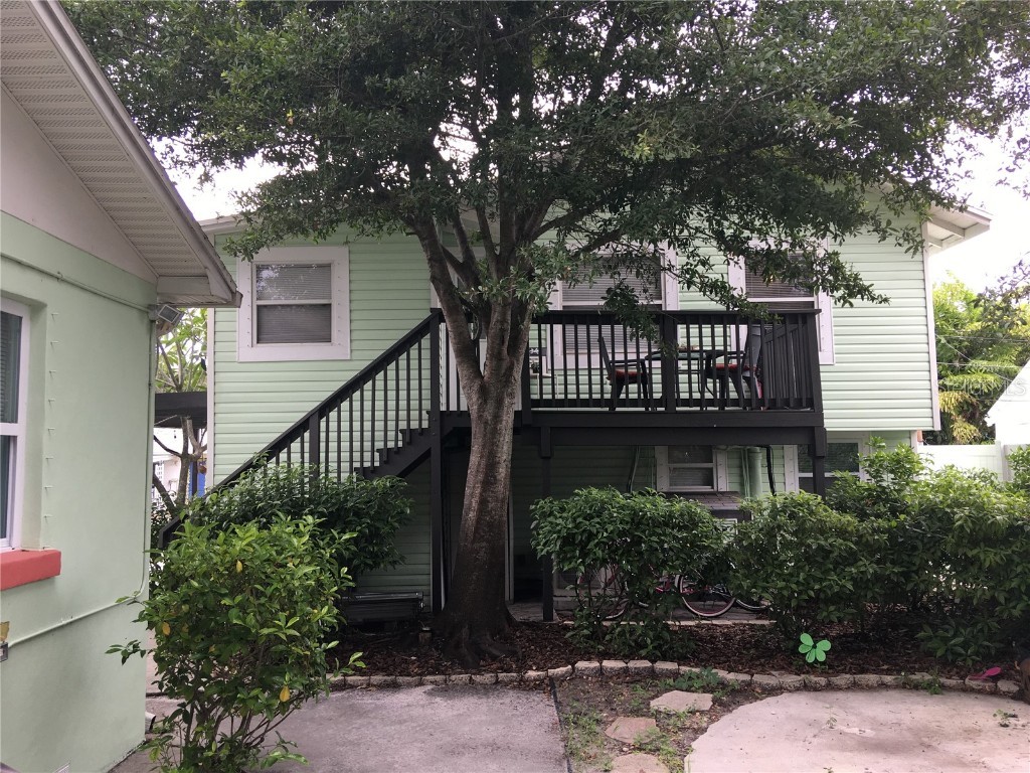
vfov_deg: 48.2
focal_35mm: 29
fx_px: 863
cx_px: 515
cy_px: 386
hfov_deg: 61.7
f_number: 2.2
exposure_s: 1/133
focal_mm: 4.15
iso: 25
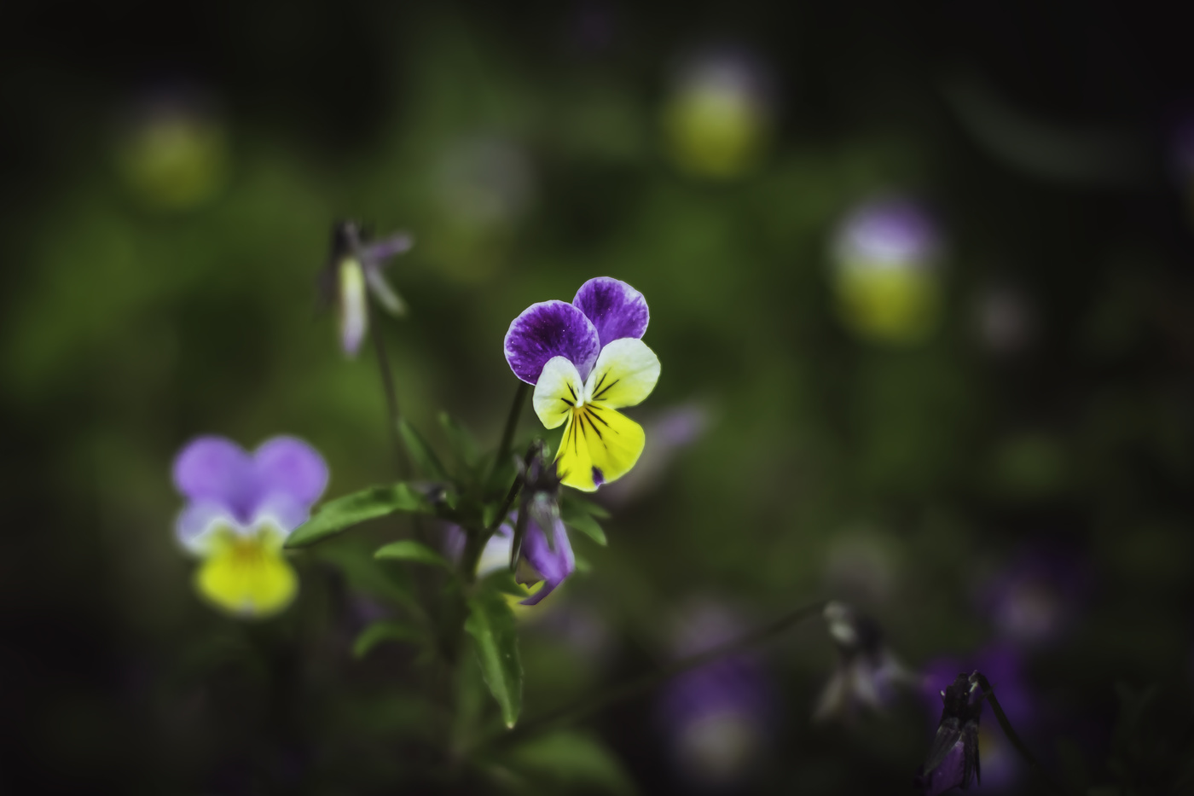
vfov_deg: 18.2
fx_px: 2487
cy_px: 398
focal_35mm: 75
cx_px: 597
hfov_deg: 27.0
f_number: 1.4
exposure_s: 1/4000
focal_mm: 50
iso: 100
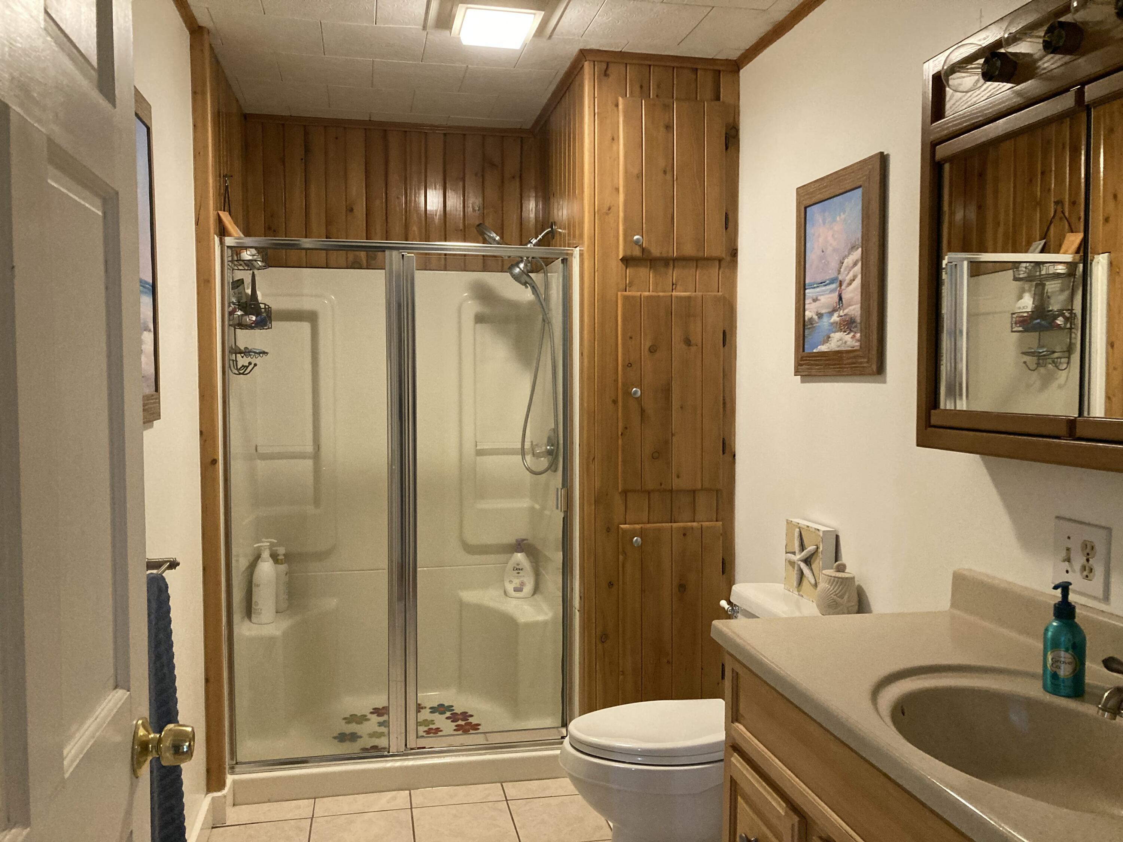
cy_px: 421
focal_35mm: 28
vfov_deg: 49.7
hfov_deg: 63.4
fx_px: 908
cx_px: 562
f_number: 1.8
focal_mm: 3.99
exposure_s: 1/60
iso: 320
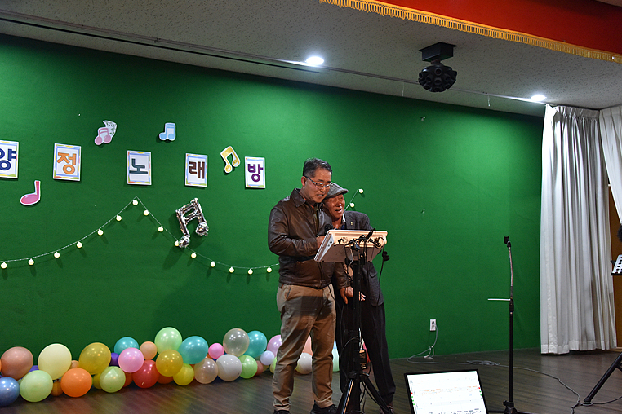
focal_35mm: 42
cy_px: 215
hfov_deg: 46.4
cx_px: 325
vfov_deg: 31.9
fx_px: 726
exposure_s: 1/125
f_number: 4.5
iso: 2800
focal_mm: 40
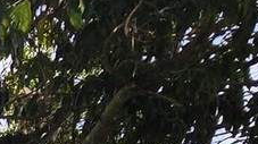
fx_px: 547
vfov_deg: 10.9
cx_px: -244
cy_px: 414
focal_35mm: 80
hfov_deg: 18.5
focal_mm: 2.2
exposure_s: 1/2500
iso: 50
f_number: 2.2
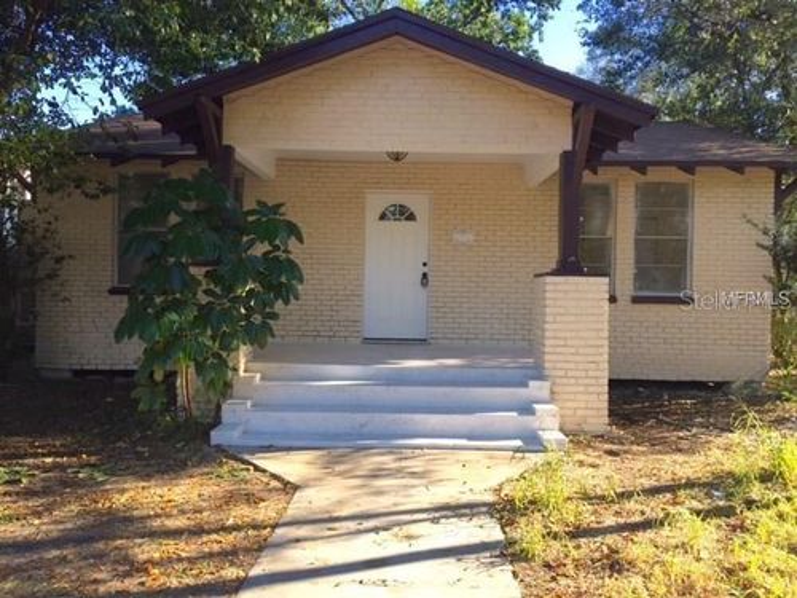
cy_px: 299
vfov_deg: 48.2
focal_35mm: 29
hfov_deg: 61.7
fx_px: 668
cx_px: 398
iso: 32
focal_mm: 4.15
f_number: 2.2
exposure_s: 1/366
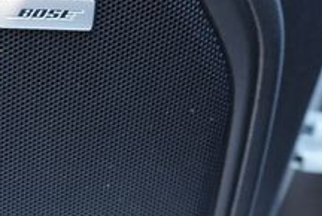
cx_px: 10
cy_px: 122
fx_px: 636
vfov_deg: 19.3
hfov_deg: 27.0
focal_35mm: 71
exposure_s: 1/60
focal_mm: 16
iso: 200
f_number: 4
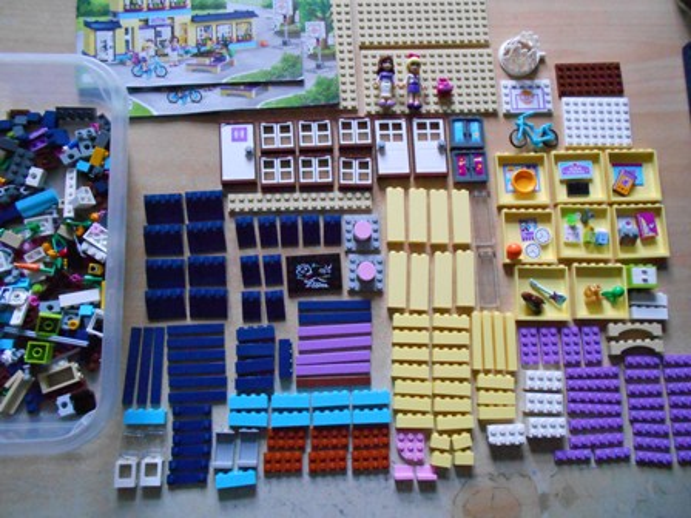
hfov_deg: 67.3
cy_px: 259
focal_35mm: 26
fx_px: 519
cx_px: 346
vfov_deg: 53.1
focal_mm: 4.6
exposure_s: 1/5
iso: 800
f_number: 3.2
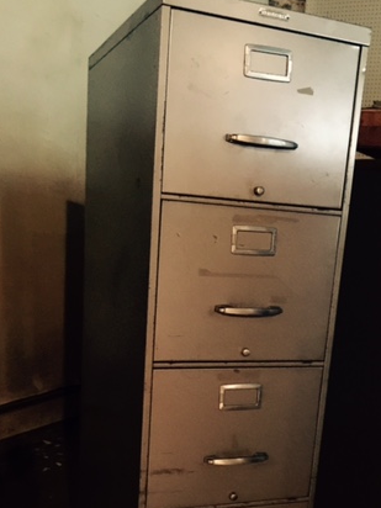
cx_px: 249
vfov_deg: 40.8
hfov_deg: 32.0
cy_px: 386
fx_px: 660
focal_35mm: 45
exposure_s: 1/4
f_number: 2.2
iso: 160
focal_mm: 4.15
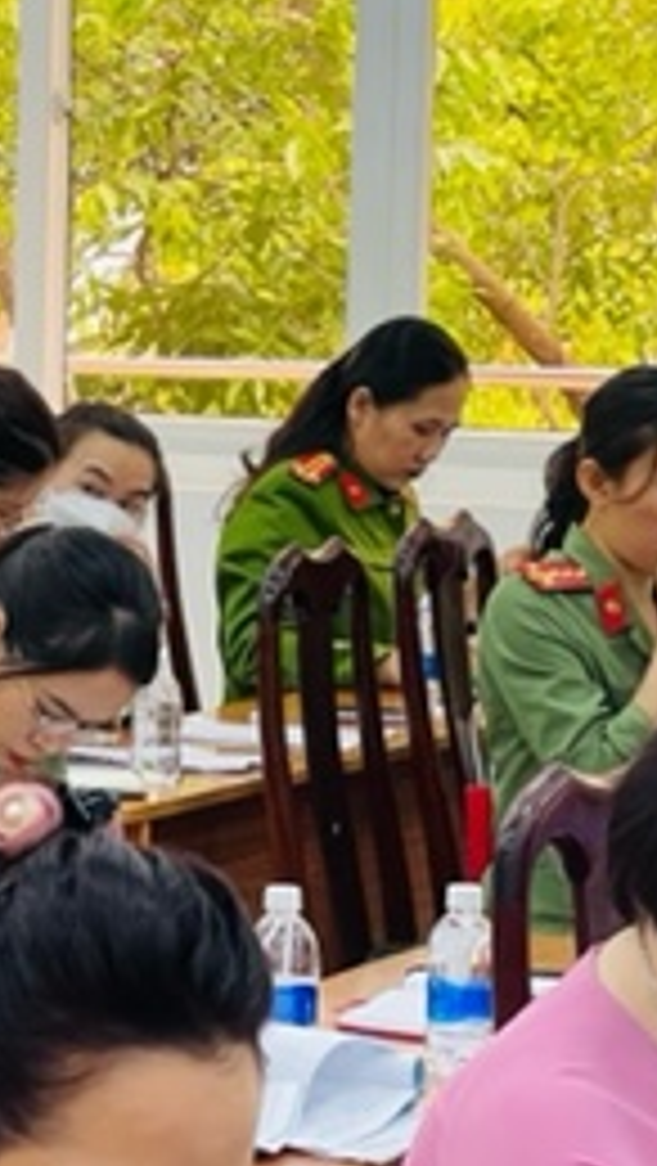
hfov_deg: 6.9
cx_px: -540
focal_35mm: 172
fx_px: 5318
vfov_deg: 12.5
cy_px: 527
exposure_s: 1/50
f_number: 2.2
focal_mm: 7.5
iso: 125
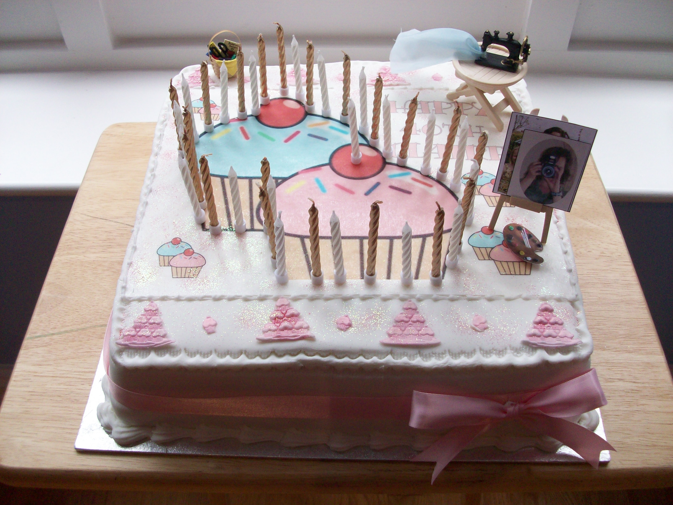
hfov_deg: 54.0
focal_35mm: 34
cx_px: 336
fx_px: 661
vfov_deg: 41.8
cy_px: 252
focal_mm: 5.7
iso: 129
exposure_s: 1/128
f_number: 2.8
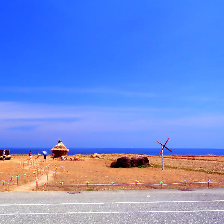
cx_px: 51
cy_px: 108
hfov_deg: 34.5
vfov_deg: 35.4
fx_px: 351
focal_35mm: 48
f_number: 5.6
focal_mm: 13
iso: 100
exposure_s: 1/400
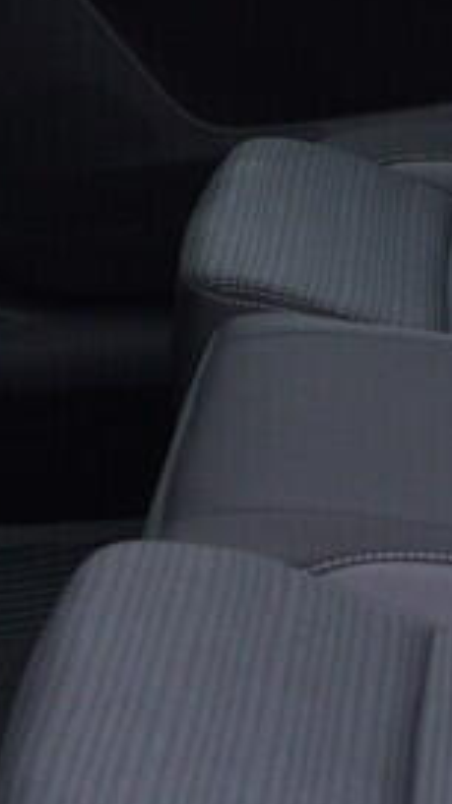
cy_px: -7
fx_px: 3026
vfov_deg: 14.9
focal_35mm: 142
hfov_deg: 8.5
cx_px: 520
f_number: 2.8
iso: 160
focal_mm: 24
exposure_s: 1/40
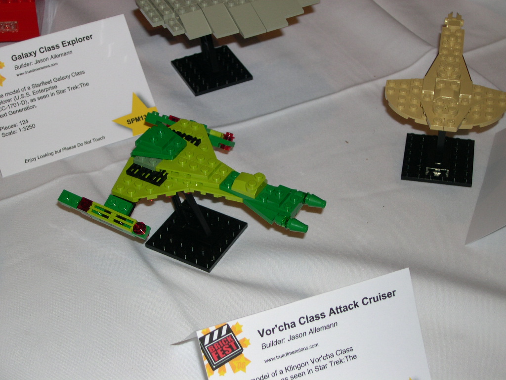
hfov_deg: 27.0
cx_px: 253
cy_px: 190
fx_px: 1052
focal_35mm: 72
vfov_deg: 20.4
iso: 100
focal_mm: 15.3
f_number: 3.8
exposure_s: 1/60
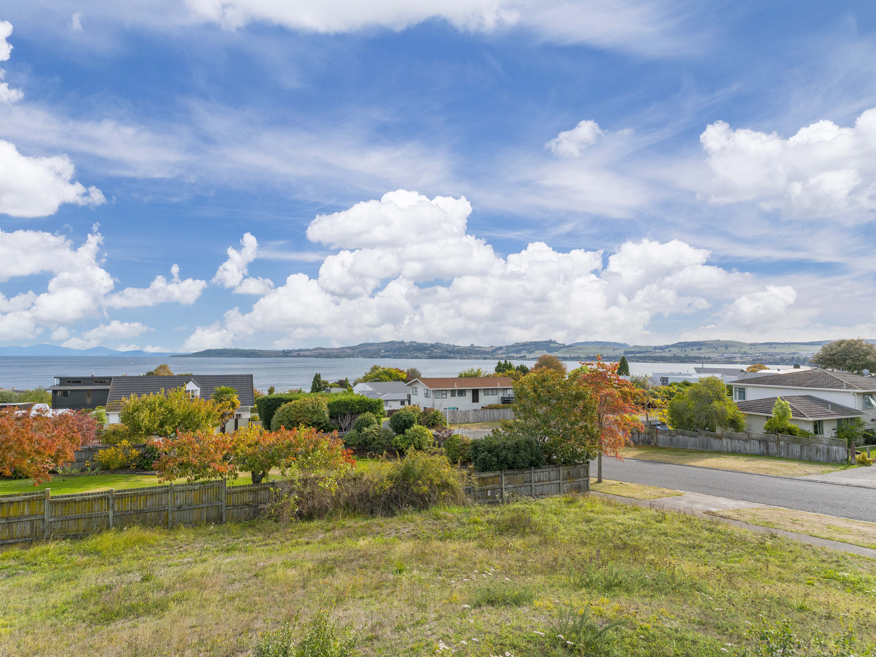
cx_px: 404
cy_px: 337
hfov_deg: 87.6
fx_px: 456
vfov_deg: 71.6
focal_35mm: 18
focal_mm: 16
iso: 640
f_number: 7.1
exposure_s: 1/2500
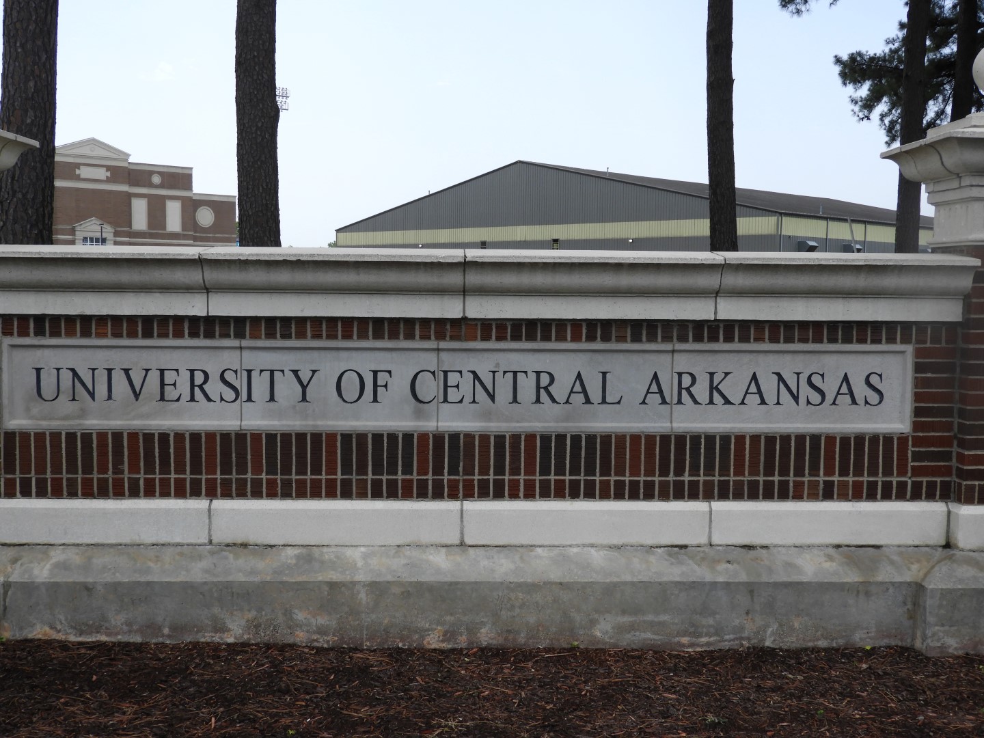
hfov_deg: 46.8
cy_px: 369
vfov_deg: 36.0
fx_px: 1137
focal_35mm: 40
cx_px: 492
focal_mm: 7.2
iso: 100
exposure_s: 1/800
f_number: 3.8
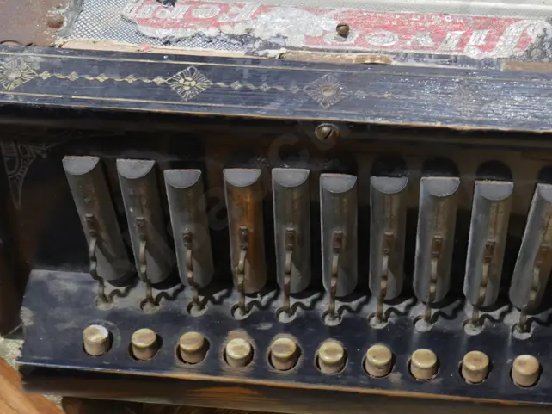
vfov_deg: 17.8
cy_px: 176
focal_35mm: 83
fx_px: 1323
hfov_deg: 23.6
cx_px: 259
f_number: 5.3
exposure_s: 1/60
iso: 800
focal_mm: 26
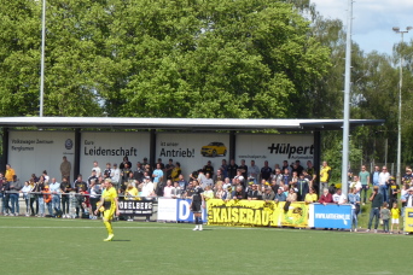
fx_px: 2375
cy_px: 127
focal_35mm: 207
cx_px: 158
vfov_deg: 6.6
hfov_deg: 9.9
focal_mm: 27.1
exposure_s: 1/320
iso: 80
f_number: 5.4
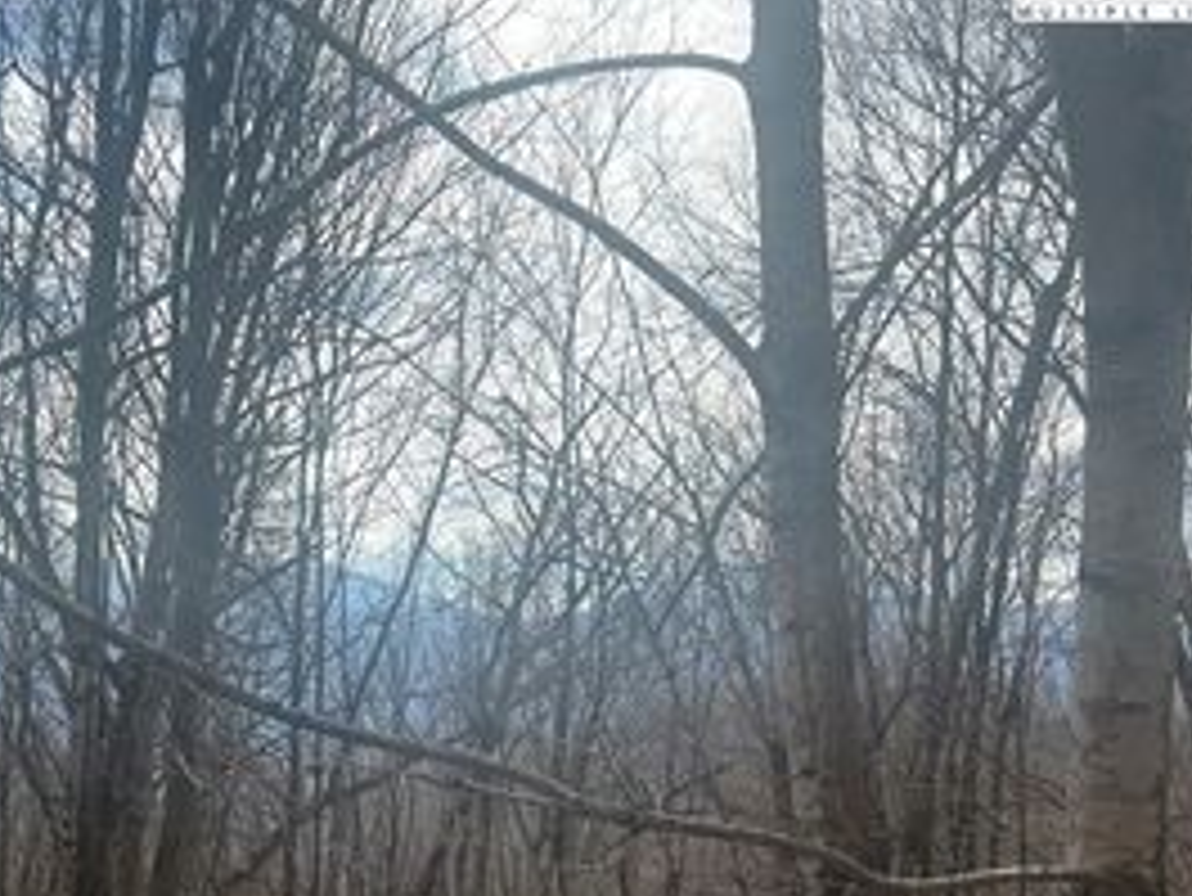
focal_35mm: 49
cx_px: 337
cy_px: 754
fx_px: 1688
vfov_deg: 28.9
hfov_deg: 38.2
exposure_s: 1/4831
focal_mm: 5.7
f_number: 1.5
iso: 50
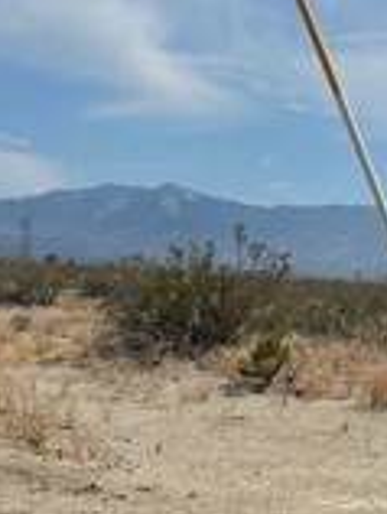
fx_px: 1561
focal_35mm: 105
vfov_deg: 18.2
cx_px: 400
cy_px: 517
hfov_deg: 13.9
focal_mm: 5.1
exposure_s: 1/9174
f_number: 1.6
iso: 32
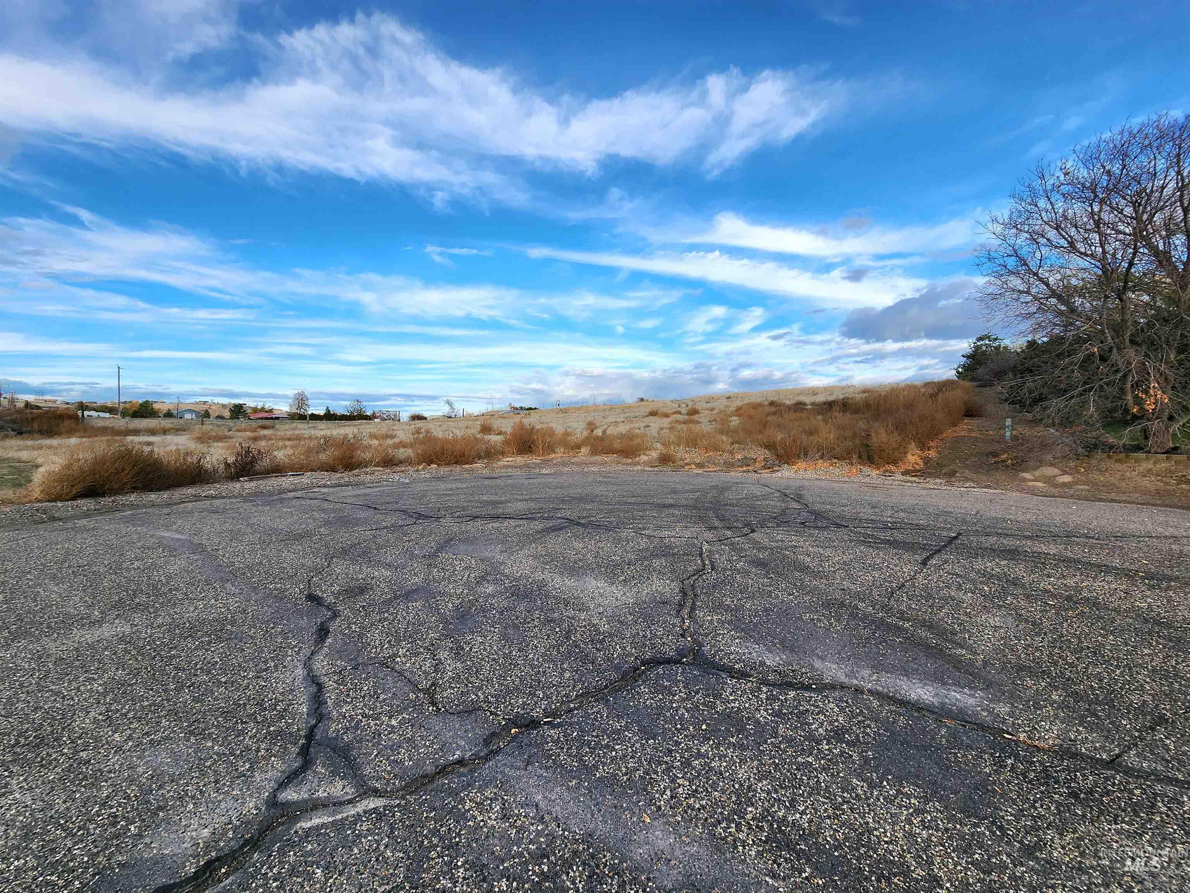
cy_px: 446
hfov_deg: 106.2
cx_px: 595
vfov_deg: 89.9
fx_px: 447
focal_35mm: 13
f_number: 2.2
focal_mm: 2.2
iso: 50
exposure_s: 1/909
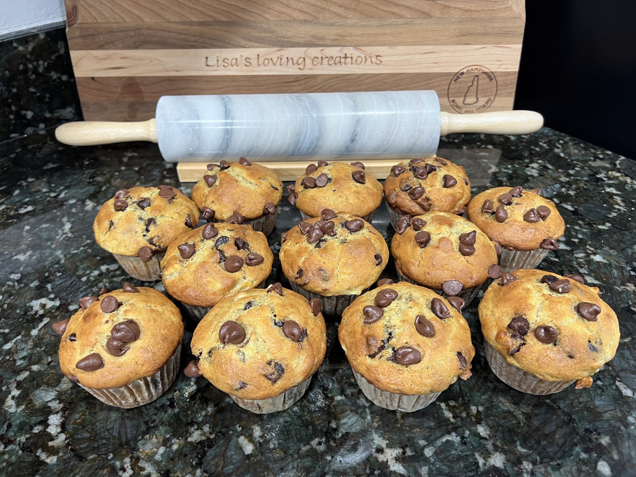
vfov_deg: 53.1
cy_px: 238
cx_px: 318
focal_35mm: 26
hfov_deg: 67.3
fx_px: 478
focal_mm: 5.7
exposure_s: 1/60
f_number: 1.5
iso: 125
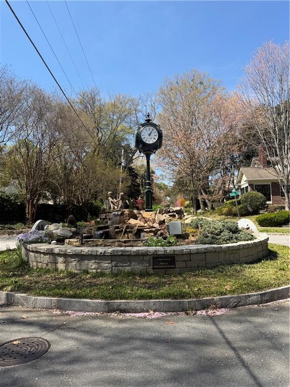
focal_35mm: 24
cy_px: 194
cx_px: 145
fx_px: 268
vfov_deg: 71.6
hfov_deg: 56.8
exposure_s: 1/2525
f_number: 1.78
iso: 80
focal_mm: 6.76
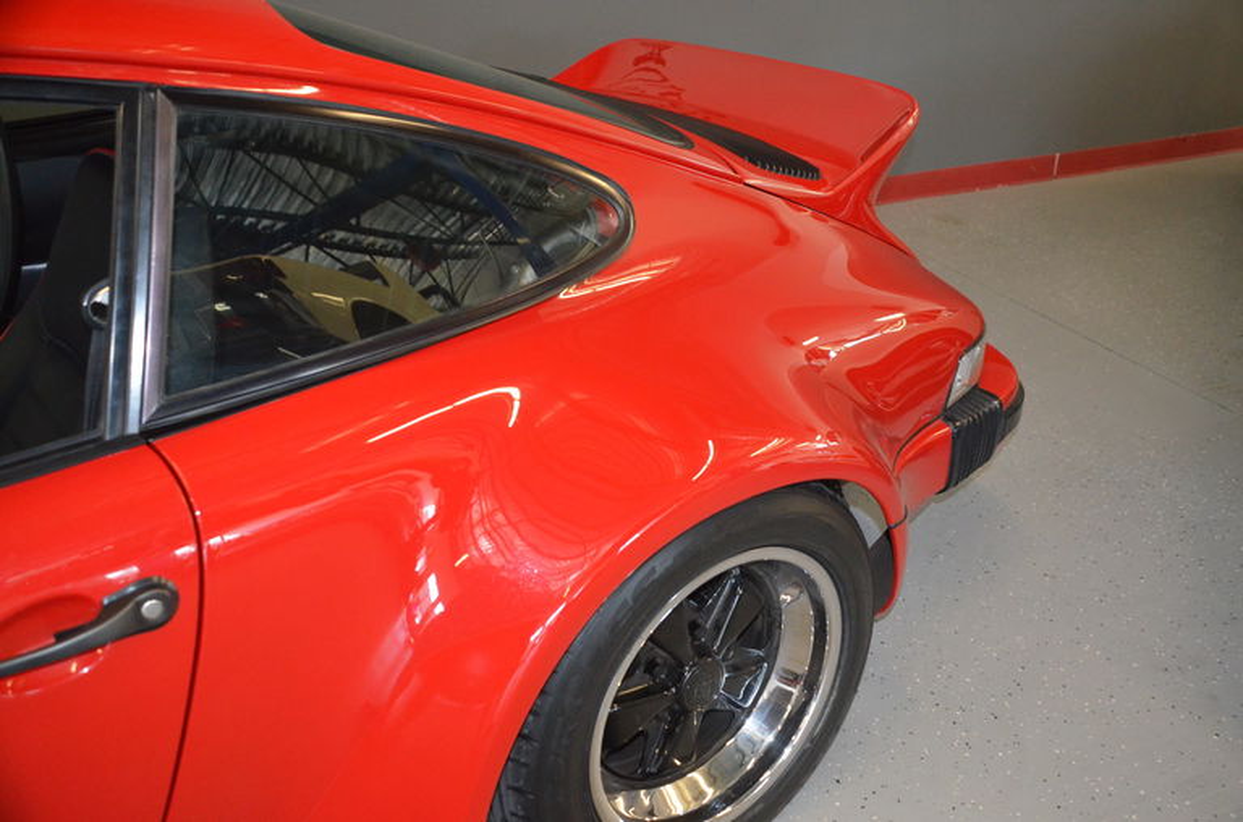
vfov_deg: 39.8
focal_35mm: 33
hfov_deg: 57.3
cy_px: 411
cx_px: 622
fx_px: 1137
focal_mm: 22
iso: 3200
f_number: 3.8
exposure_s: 1/60
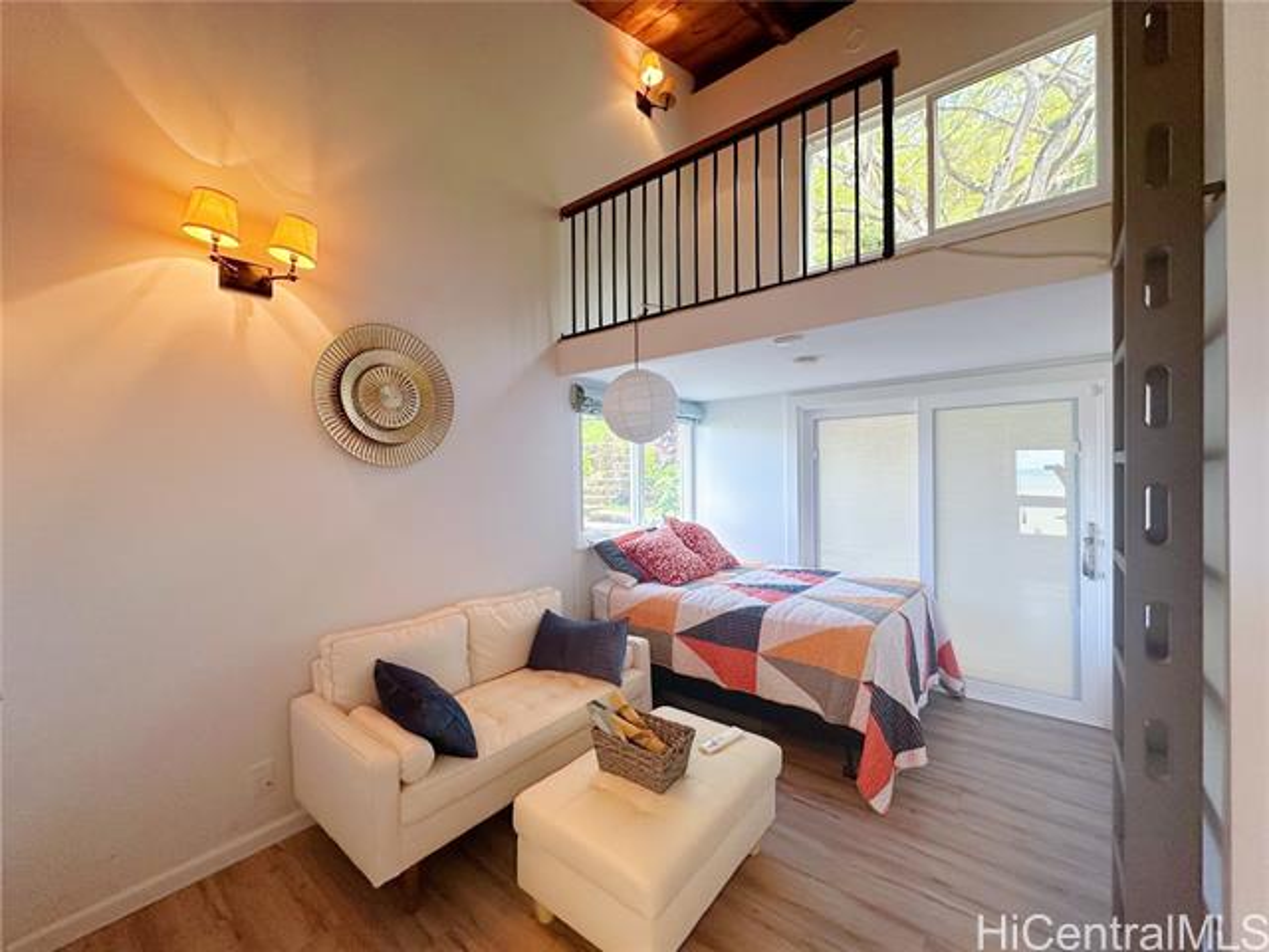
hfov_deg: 102.1
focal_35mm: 14
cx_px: 634
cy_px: 476
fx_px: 513
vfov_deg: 85.7
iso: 200
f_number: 2.2
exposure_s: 1/120
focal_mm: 2.22
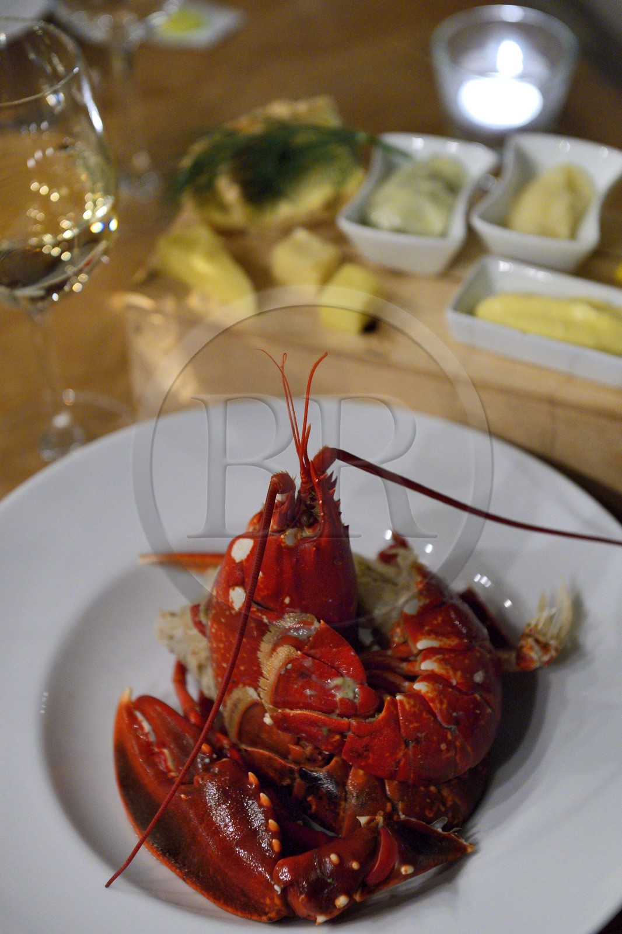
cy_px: 467
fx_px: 1607
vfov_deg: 32.4
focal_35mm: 62
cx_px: 311
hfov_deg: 21.9
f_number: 3.5
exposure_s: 1/25
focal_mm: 62
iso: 3200
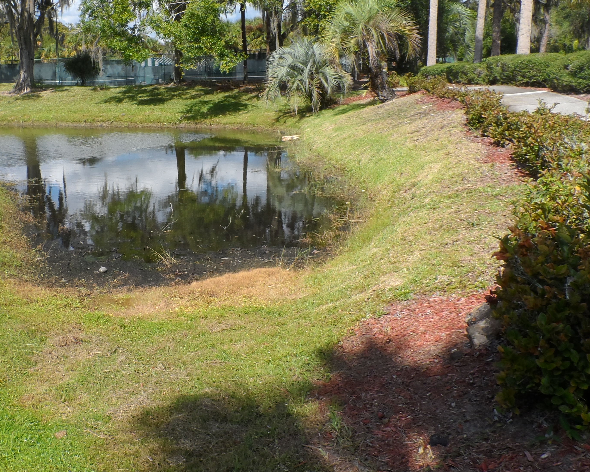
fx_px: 646
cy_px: 198
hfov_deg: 47.4
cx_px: 154
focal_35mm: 37
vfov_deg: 40.0
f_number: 4.5
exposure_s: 1/500
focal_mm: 4
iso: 80
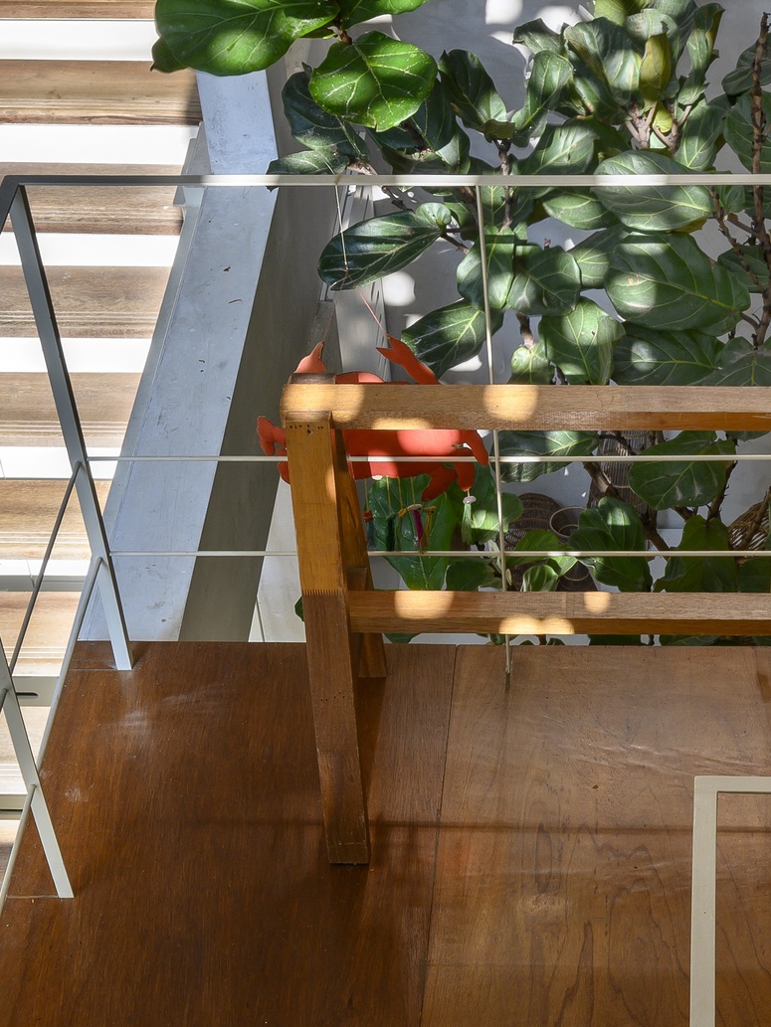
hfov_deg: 21.3
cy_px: 908
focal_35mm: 68
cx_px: 608
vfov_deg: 27.5
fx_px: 2031
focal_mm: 24.5
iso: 100
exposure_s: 1/6
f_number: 13
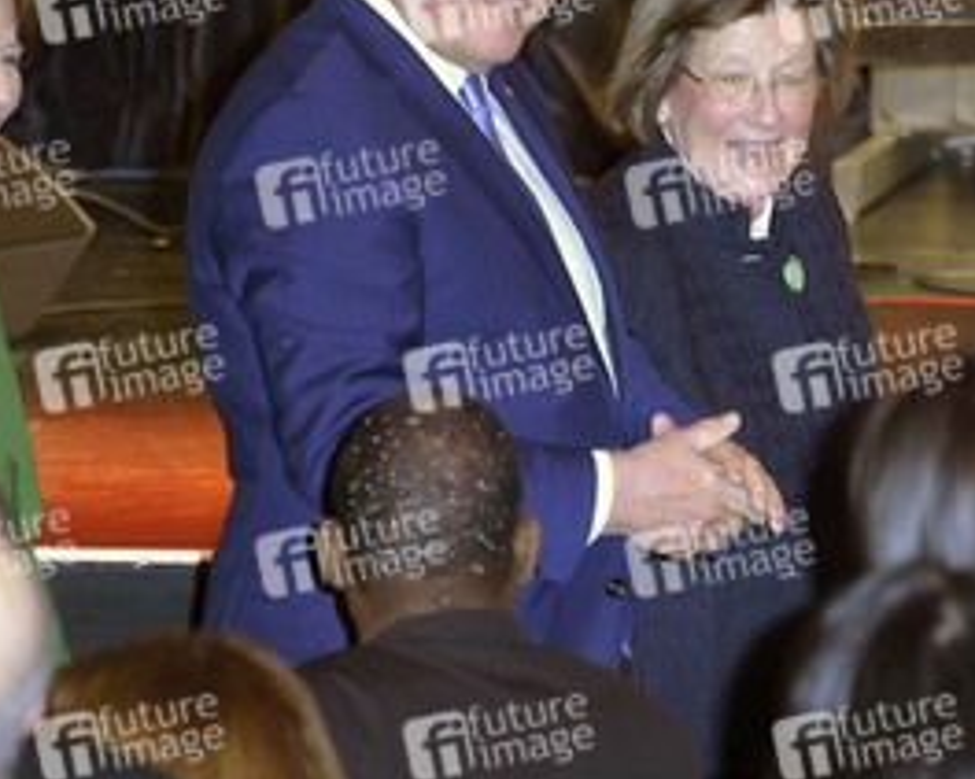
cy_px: 277
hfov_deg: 4.0
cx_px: 401
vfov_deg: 3.2
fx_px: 13875
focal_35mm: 481
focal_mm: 300
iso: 6400
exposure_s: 1/250
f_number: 6.3
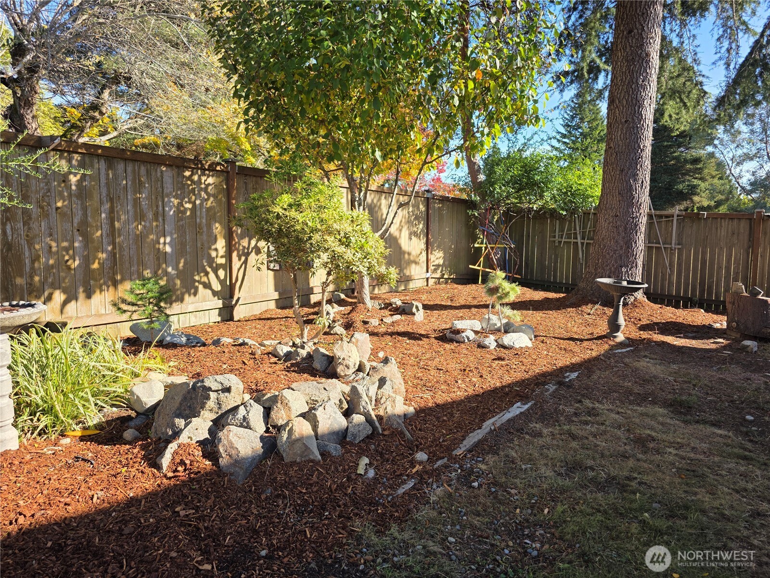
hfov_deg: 73.9
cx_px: 385
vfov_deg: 58.9
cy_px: 289
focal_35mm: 23
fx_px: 512
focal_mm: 6.3
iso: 80
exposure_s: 1/1461
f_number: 1.7
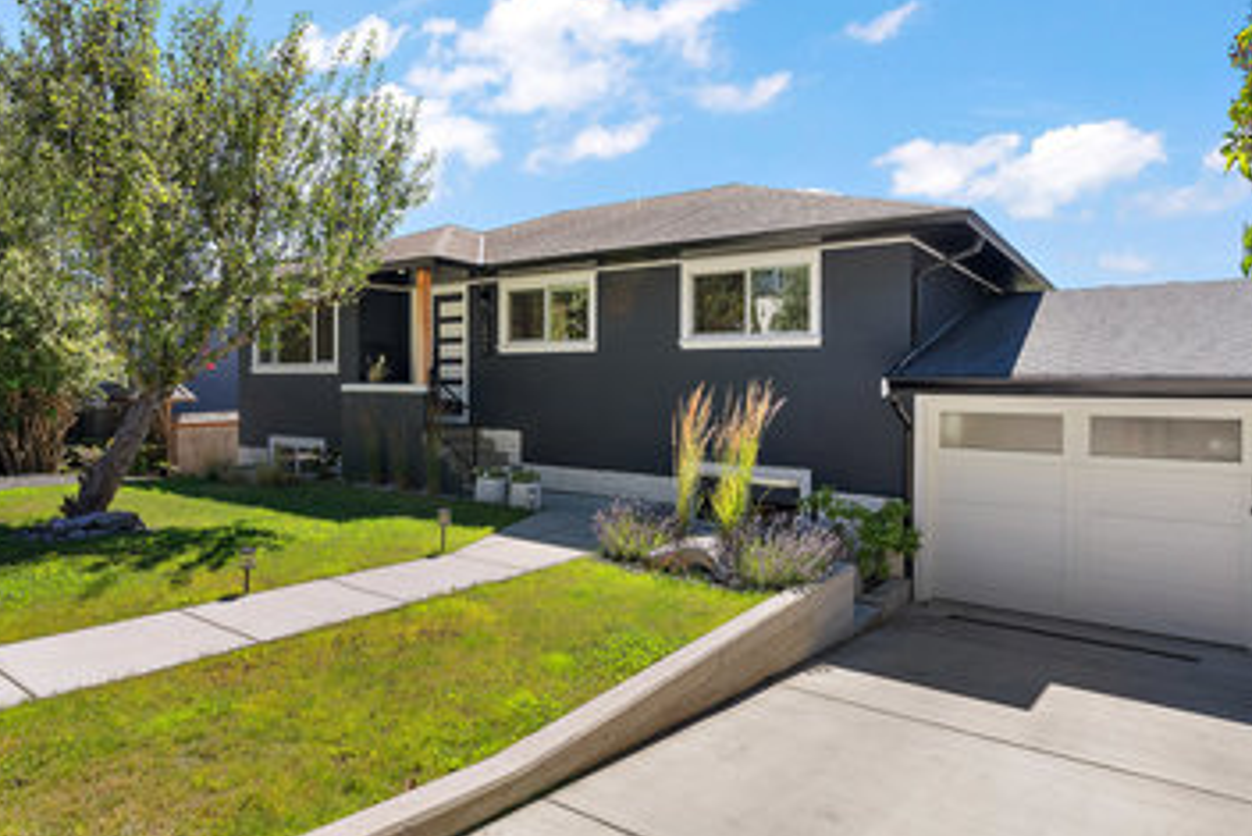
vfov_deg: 59.5
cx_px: 603
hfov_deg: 81.1
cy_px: 384
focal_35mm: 21
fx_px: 731
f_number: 9
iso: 640
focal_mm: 17
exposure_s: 1/1000
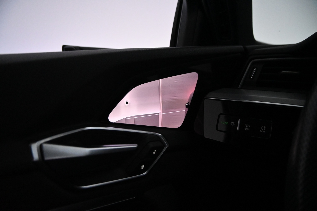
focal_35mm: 75
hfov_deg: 27.0
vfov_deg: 18.2
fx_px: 660
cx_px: 158
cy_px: 106
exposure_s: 1/400
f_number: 6.3
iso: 5000
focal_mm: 50
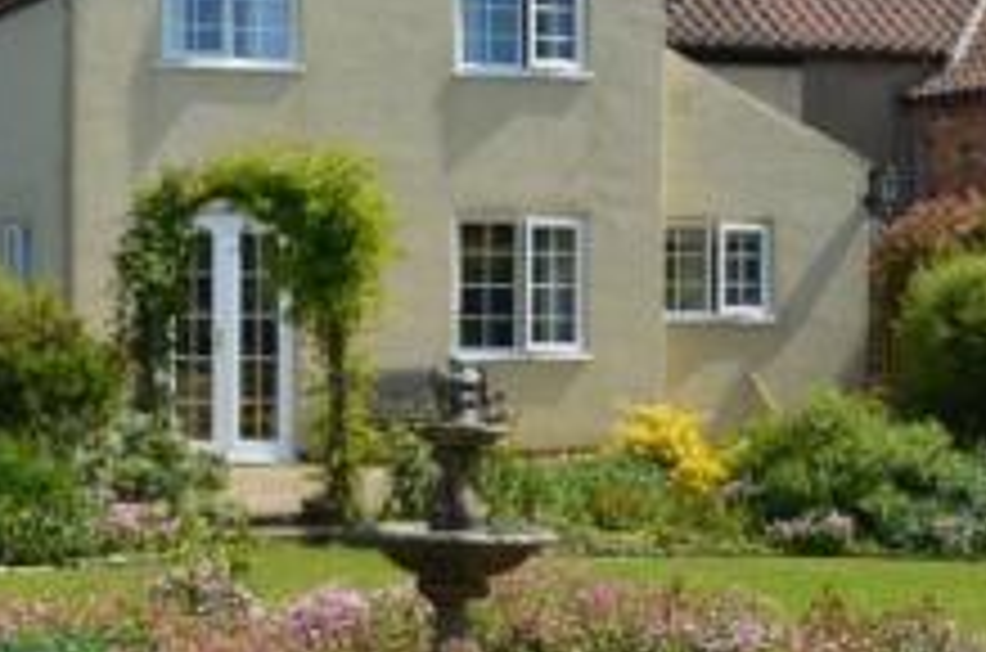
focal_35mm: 94
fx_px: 2583
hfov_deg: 21.2
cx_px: 126
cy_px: 346
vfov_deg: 14.4
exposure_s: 1/250
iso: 100
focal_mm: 21
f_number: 8
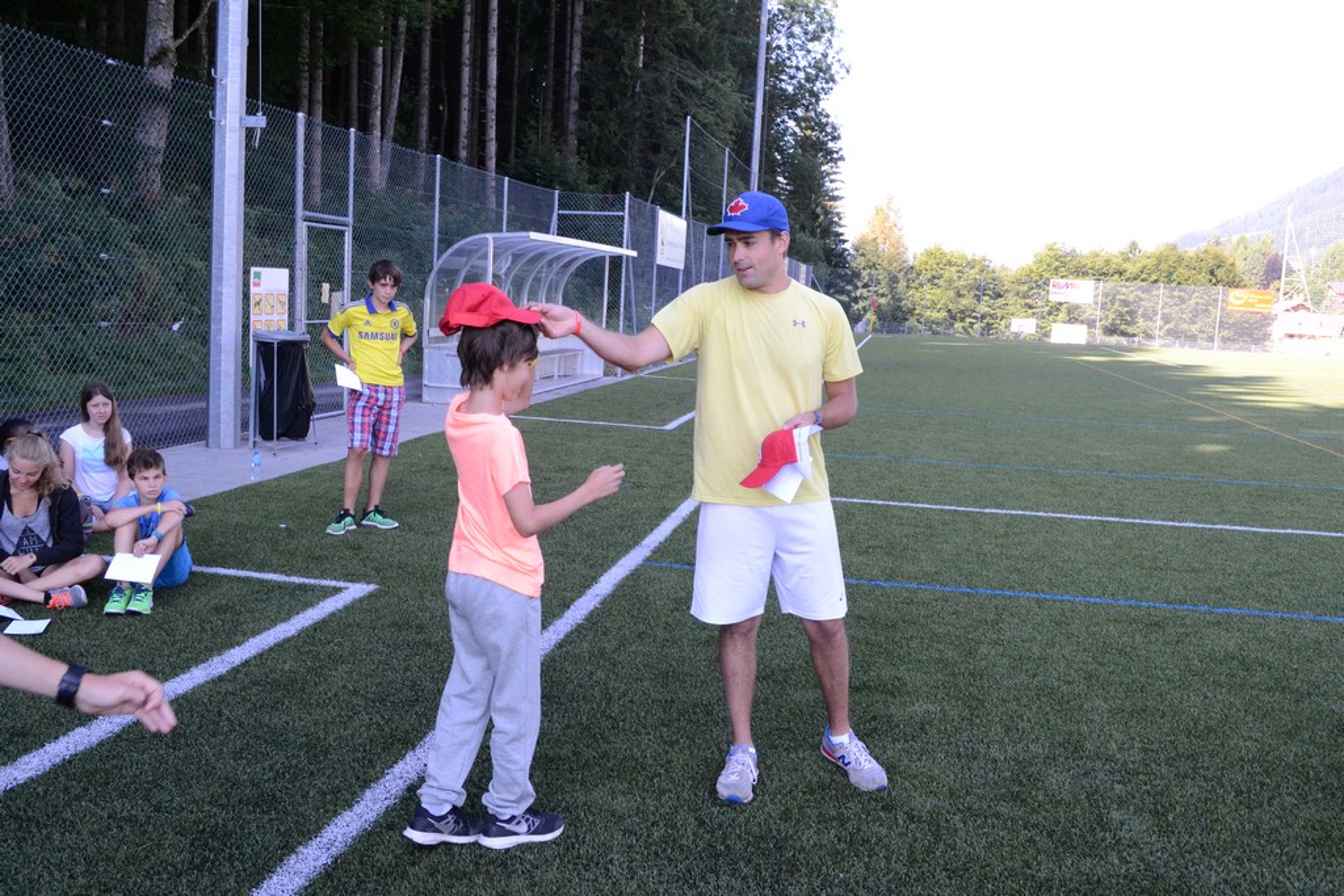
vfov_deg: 40.0
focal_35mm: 33
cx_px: 672
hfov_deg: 57.2
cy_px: 448
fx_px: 1232
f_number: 9
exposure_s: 1/320
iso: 1600
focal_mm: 22
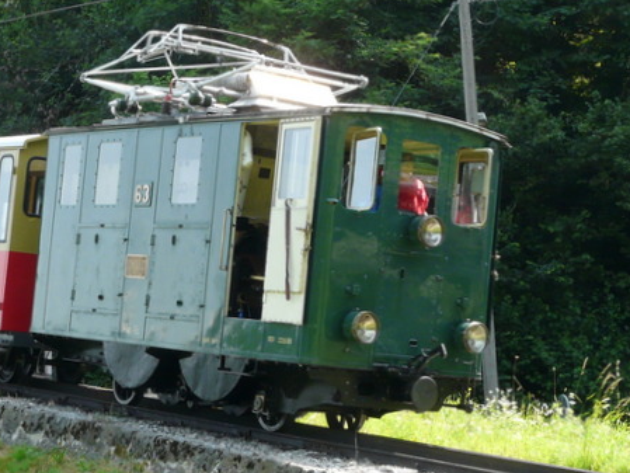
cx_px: 234
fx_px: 1620
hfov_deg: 22.0
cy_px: 216
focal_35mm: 89
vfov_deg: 16.6
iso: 100
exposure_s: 1/125
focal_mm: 6.5
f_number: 4
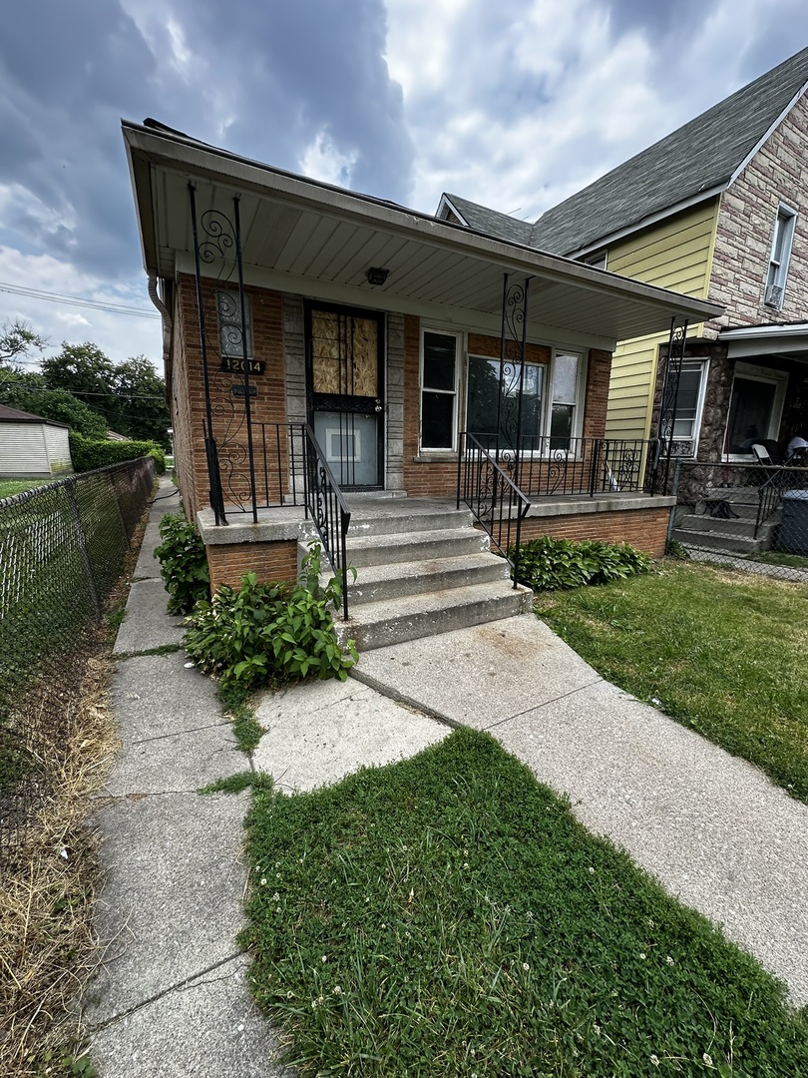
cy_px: 539
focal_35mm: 14
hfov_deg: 85.7
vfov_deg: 102.1
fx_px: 436
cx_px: 404
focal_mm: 2.22
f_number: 2.2
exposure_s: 1/443
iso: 40
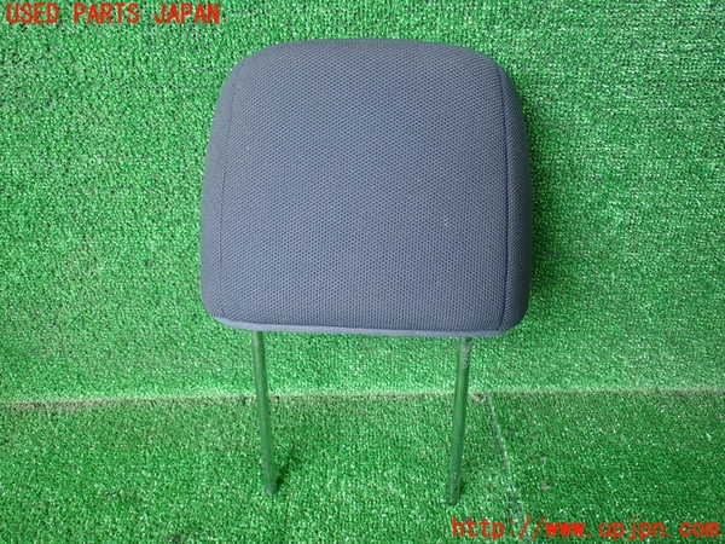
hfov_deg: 60.0
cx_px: 362
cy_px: 272
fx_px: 628
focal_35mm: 30
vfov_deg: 46.8
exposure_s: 1/50
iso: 200
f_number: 2.3
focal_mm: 5.4
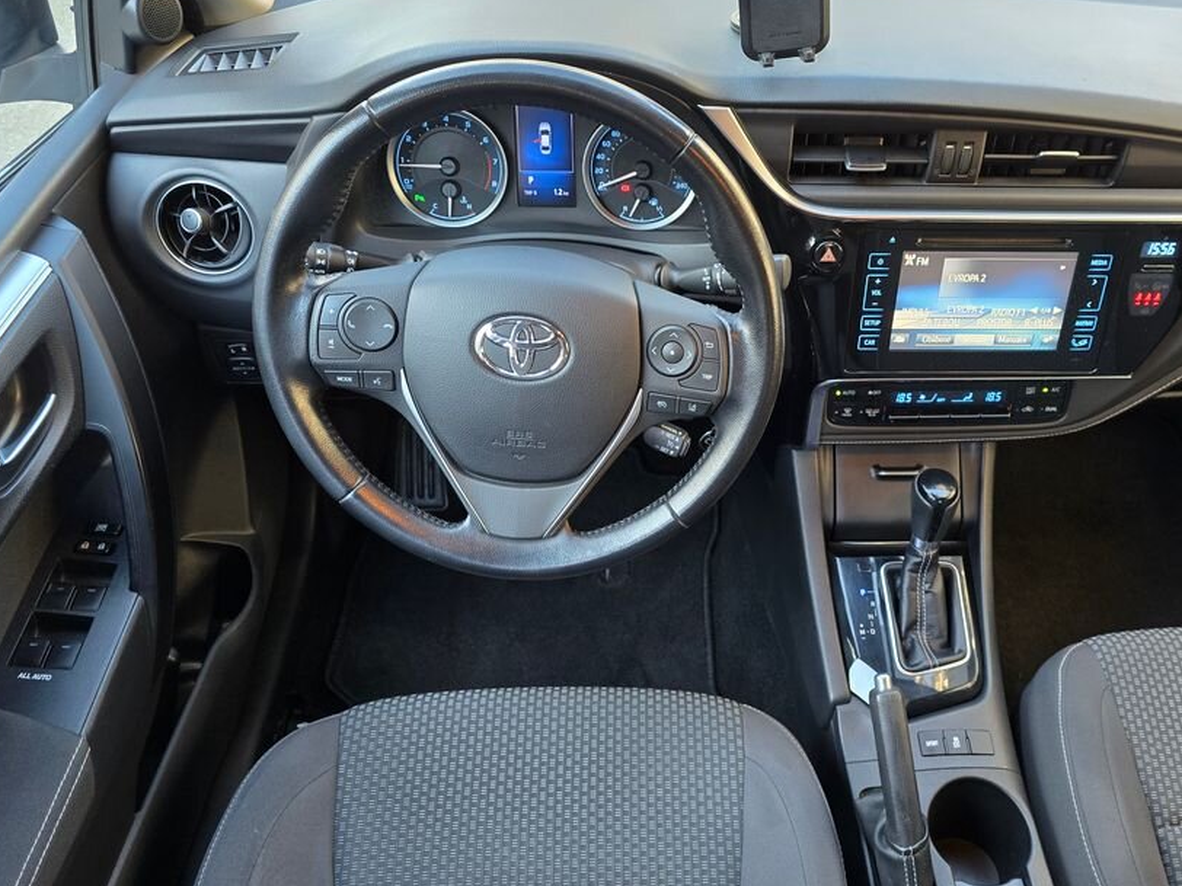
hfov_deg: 61.4
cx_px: 681
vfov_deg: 48.2
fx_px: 990
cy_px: 448
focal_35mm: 29
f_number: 1.7
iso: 200
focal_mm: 6.3
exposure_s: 1/50
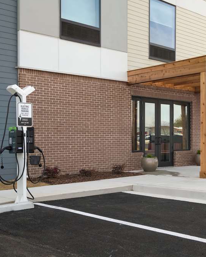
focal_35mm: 50
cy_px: 128
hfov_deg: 29.4
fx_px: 381
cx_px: 170
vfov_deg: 37.3
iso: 320
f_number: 9
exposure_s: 1/80
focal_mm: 35
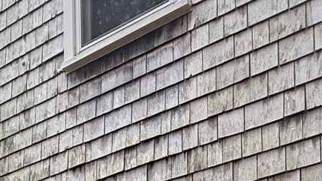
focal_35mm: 72
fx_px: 615
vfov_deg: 14.1
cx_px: 45
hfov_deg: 28.4
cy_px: 359
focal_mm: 2.22
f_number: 2.2
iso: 50
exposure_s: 1/286
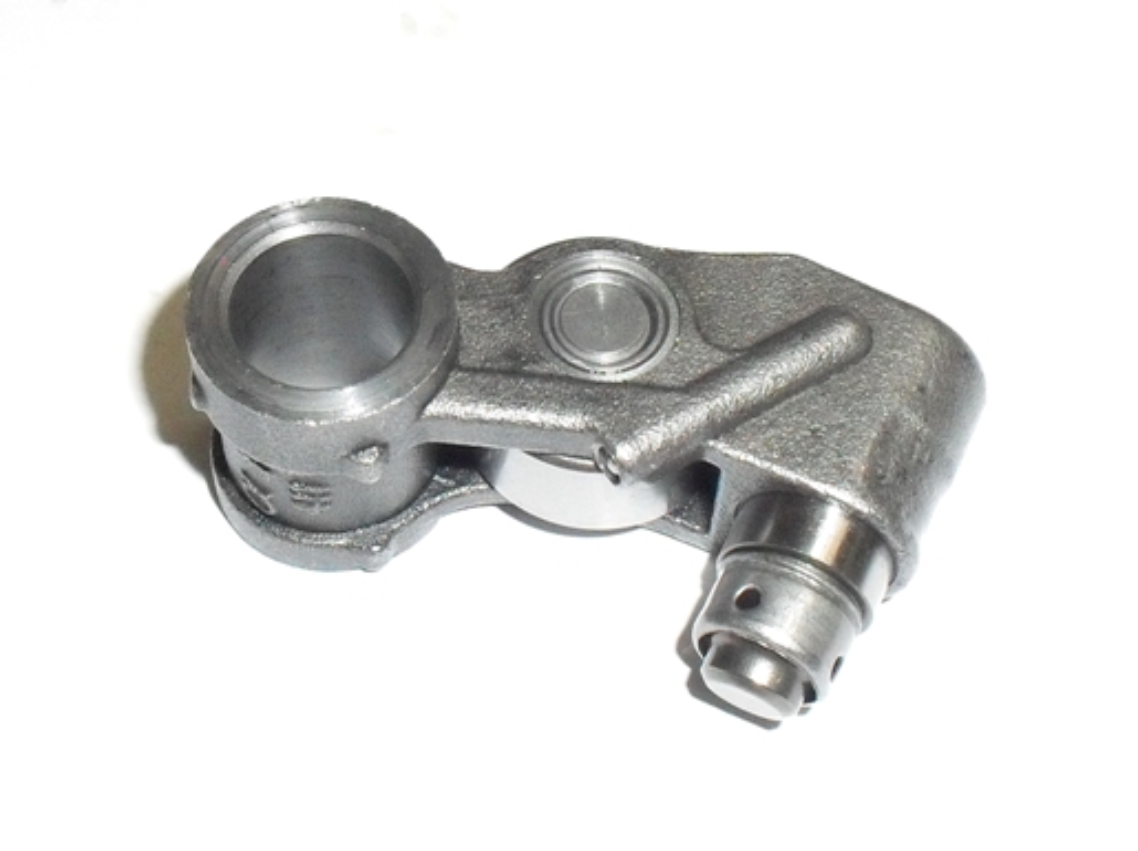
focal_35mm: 35
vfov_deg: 40.6
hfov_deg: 52.7
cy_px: 426
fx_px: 1149
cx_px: 569
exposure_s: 1/45
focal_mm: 6.3
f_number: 8.4
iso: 400
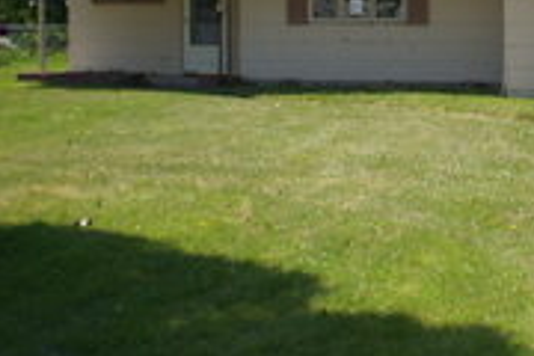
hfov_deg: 27.6
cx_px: 412
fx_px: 1068
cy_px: 18
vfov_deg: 18.5
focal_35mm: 72
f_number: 3.1
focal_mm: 6.3
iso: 64
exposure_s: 1/1000
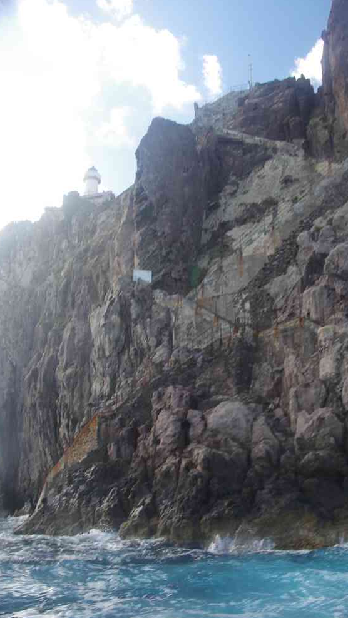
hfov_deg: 32.2
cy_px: 309
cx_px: 202
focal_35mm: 37
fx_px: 602
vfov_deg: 54.4
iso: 200
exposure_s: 1/50
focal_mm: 23.1
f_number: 8
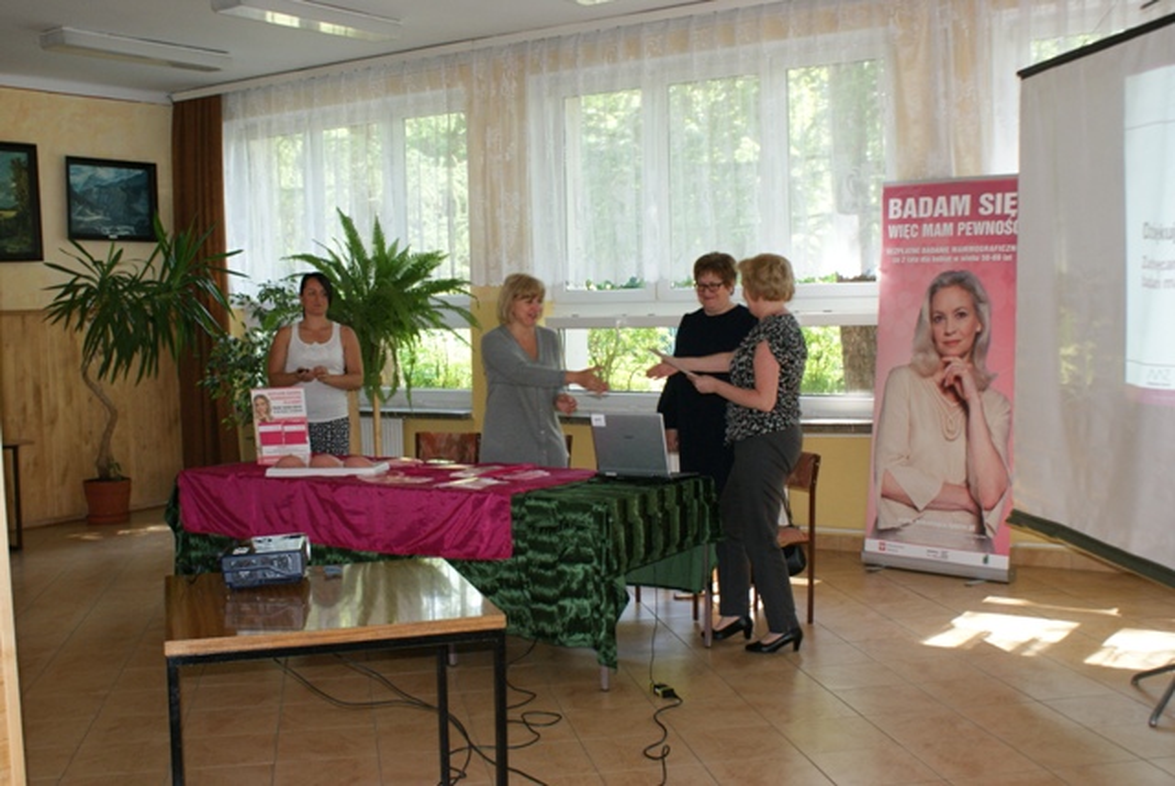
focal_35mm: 39
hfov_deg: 49.5
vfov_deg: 34.3
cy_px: 393
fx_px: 1274
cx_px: 588
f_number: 5.6
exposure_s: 1/60
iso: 400
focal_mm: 26
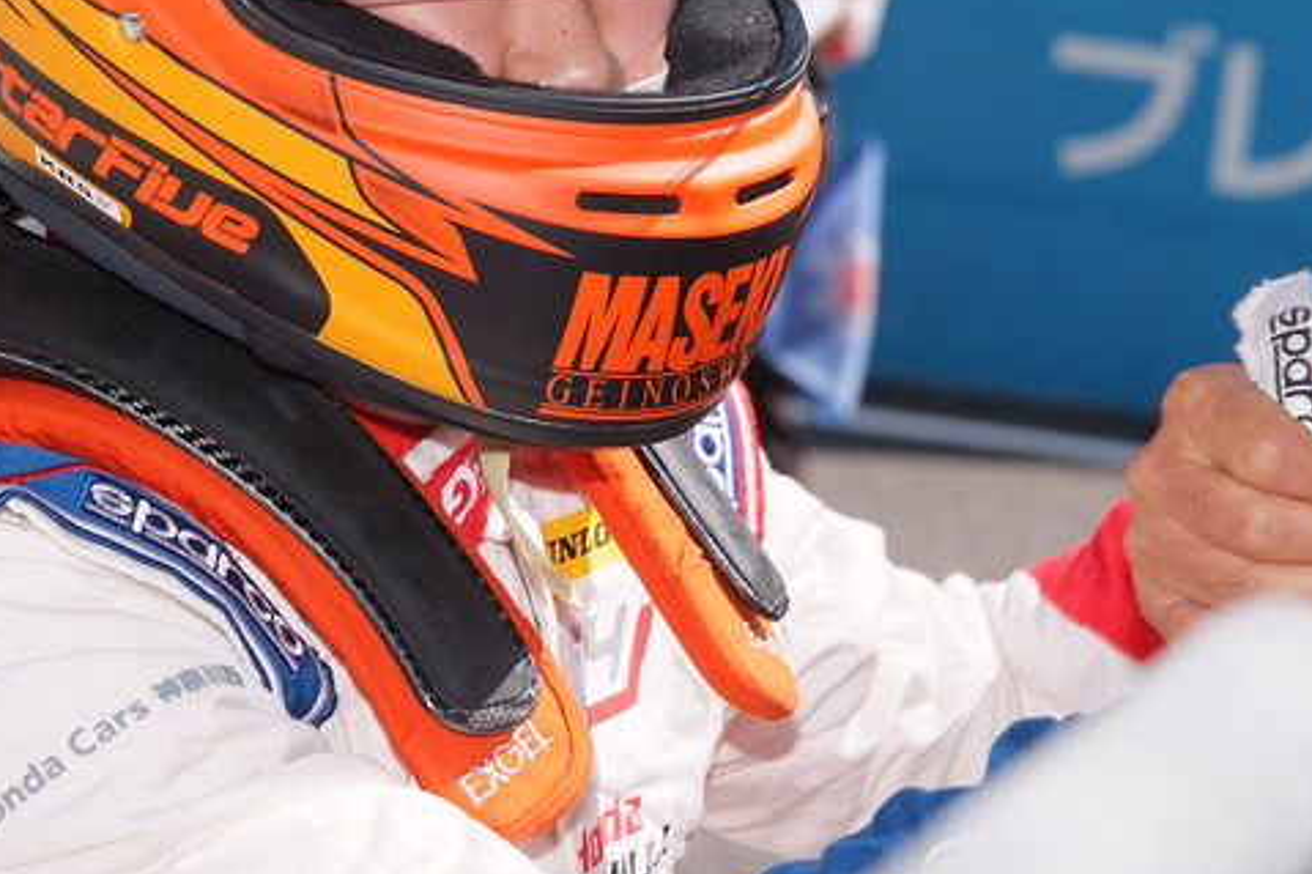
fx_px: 6193
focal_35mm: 170
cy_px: 293
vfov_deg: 8.1
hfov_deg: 12.1
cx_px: 531
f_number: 5.6
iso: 100
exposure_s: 1/160
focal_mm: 75
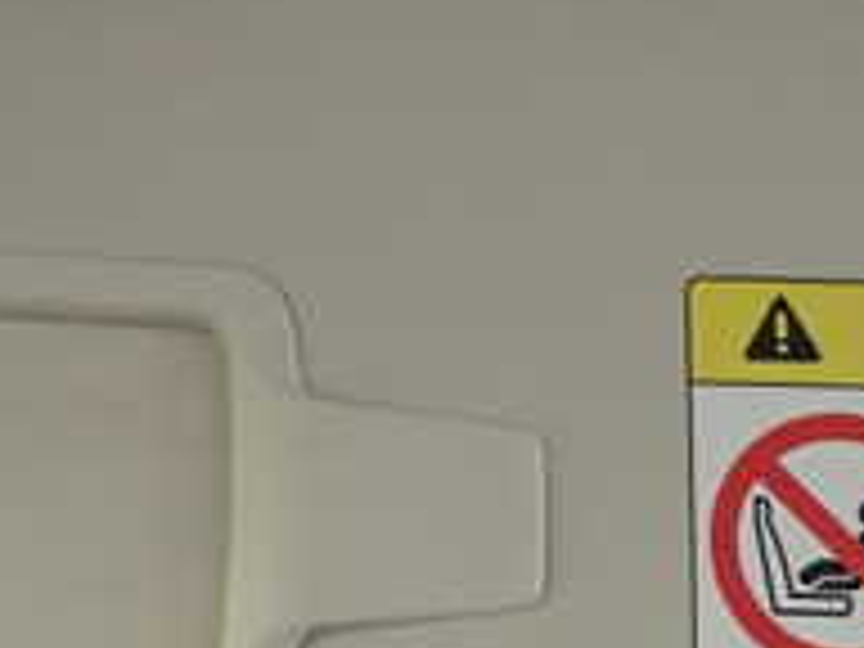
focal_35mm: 78
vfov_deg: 18.9
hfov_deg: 24.7
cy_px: 261
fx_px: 1947
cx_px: 194
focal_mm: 4.5
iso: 320
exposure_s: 1/125
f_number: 2
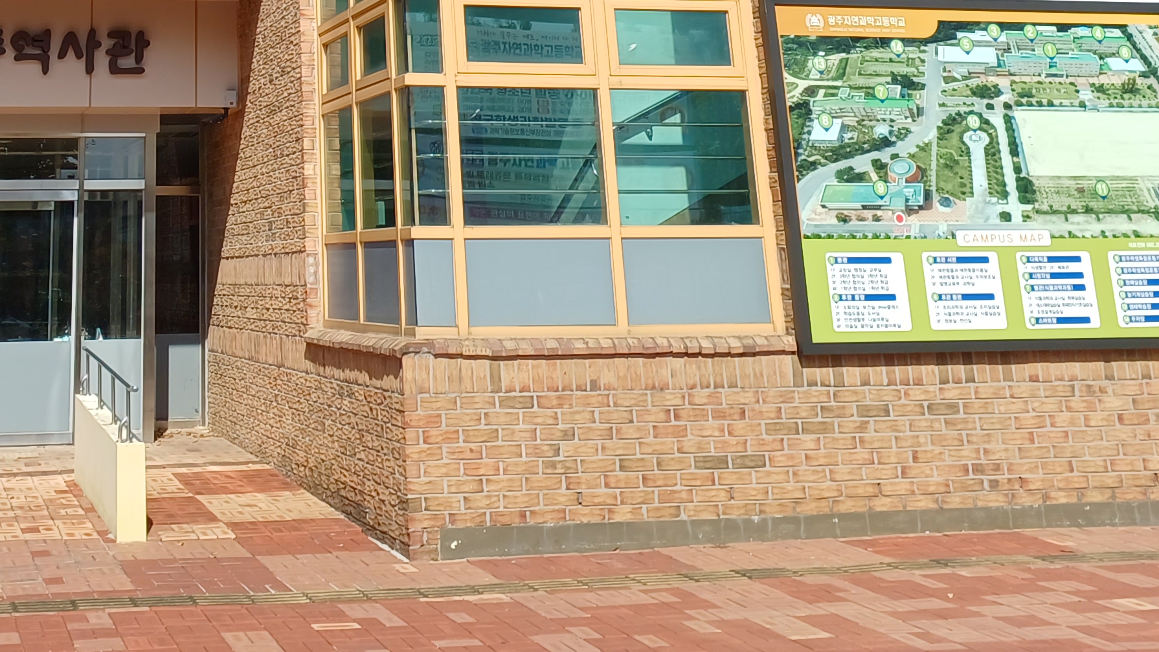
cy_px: -295
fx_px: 1721
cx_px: 251
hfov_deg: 36.1
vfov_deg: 19.1
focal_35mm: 56
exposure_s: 1/578
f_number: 1.8
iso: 20
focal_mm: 5.06
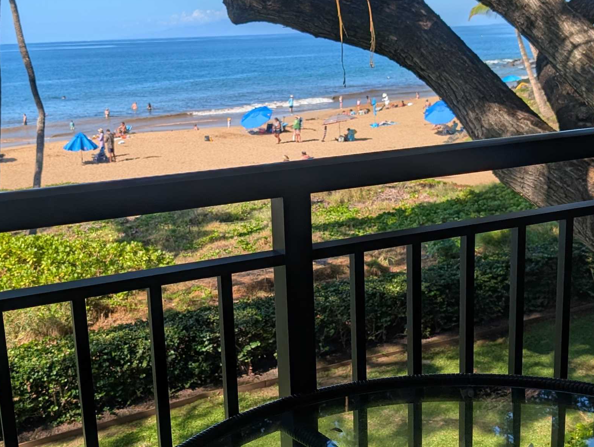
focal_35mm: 47
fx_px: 808
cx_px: 280
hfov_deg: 40.4
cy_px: 234
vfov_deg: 31.0
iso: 22
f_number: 1.68
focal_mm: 6.9
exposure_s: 1/1018
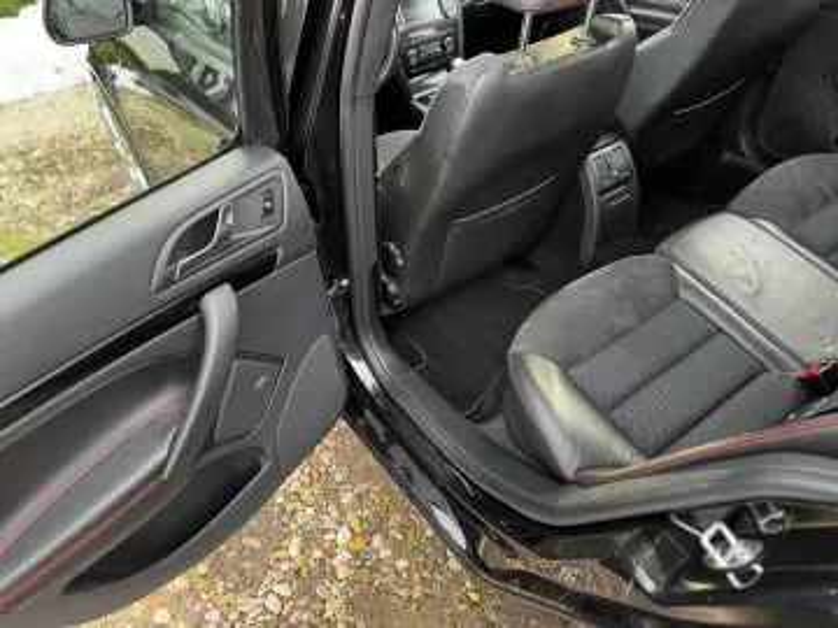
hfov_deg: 71.6
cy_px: 314
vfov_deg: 56.8
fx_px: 581
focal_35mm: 24
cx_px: 419
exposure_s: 1/121
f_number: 1.78
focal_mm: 6.76
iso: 160
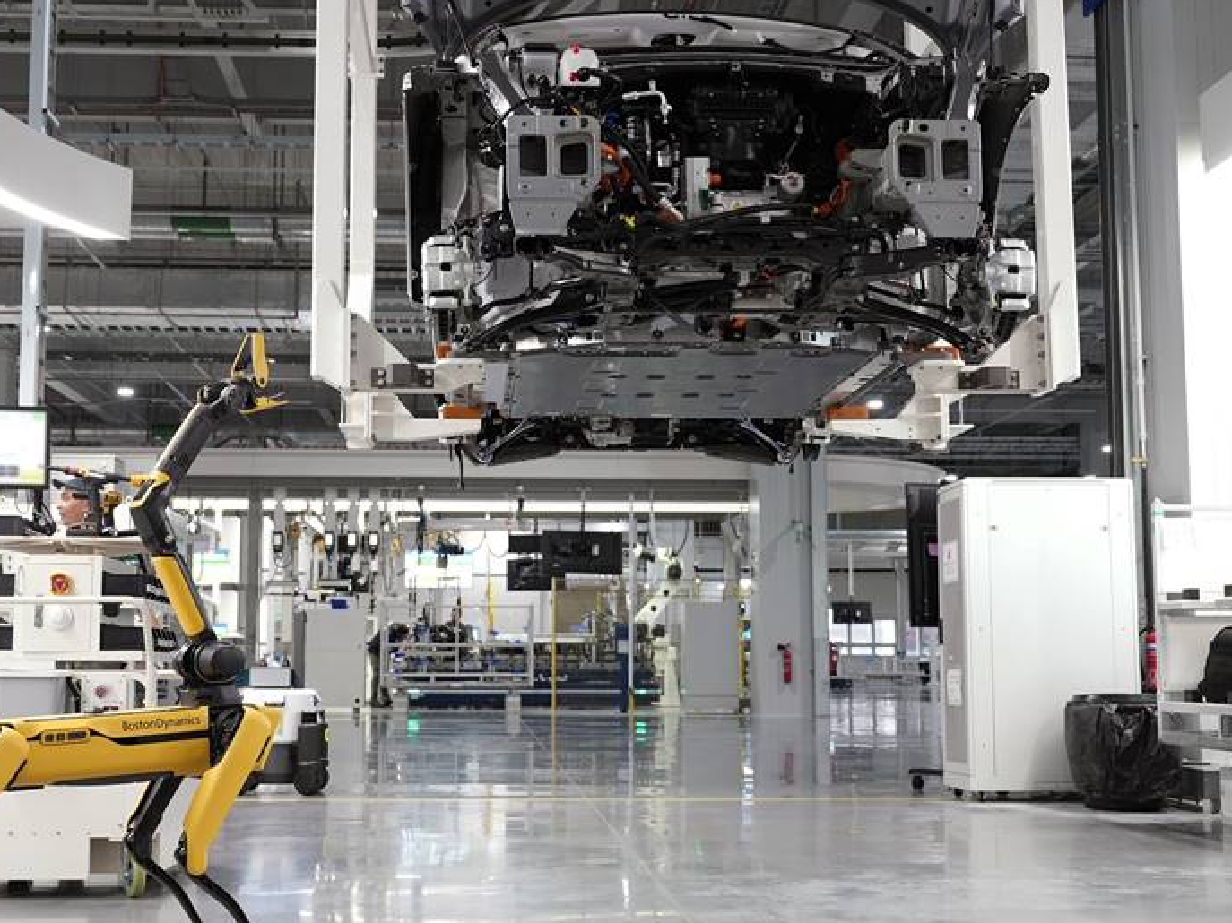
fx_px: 1744
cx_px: 586
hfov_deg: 38.9
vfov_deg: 29.7
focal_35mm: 49
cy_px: 447
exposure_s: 1/50
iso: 800
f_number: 4
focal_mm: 35
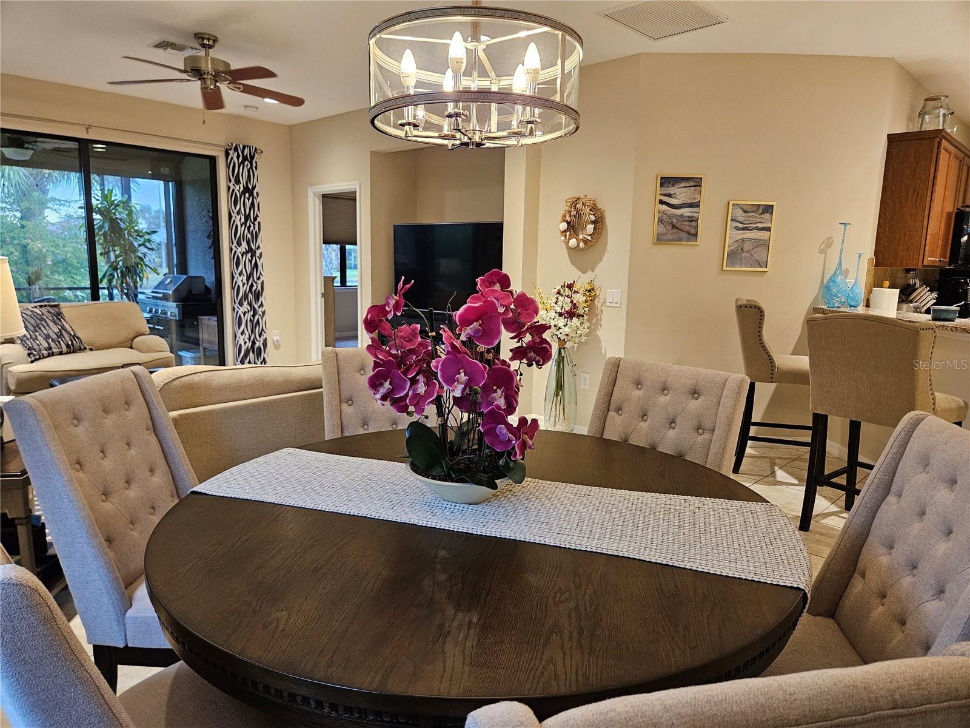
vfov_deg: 58.9
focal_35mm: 23
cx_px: 485
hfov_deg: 73.9
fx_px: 644
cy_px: 364
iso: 400
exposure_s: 1/120
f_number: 1.8
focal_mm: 5.4
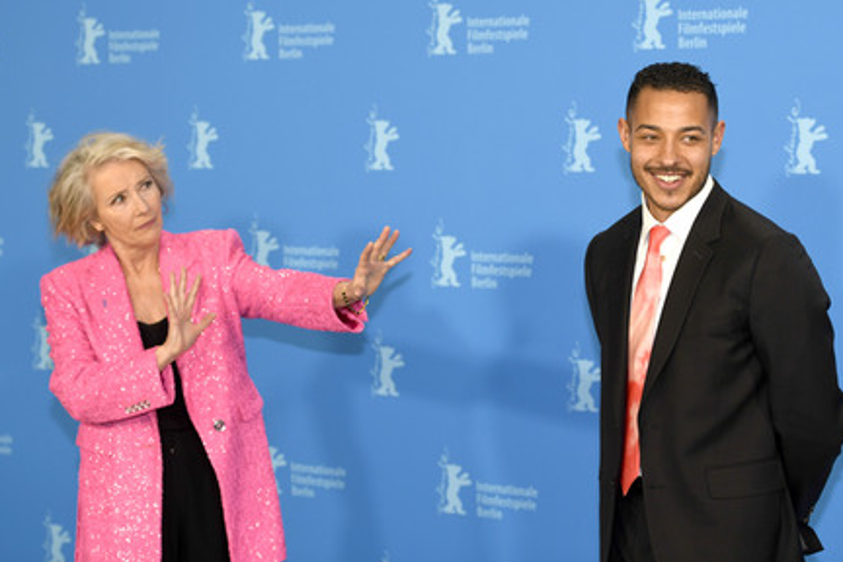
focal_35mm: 73
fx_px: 1709
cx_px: 434
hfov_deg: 27.7
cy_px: 275
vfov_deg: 18.7
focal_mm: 70
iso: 640
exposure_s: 1/400
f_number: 3.5
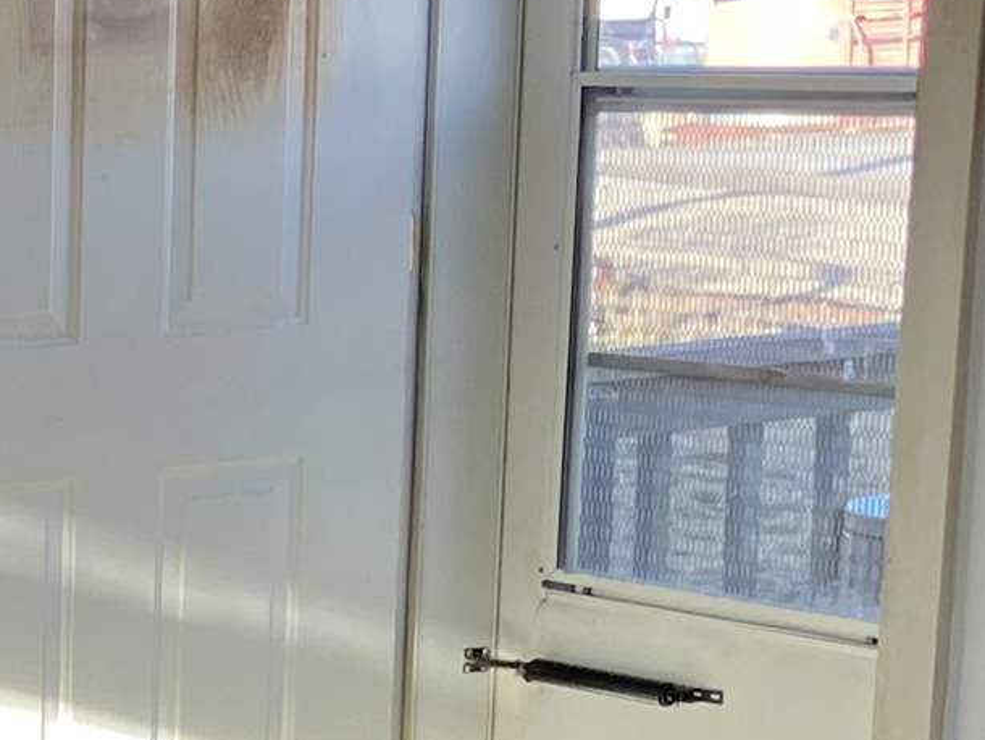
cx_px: -712
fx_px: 4014
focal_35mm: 141
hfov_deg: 12.9
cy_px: 1165
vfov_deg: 10.1
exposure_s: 1/121
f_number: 1.8
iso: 50
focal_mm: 3.99
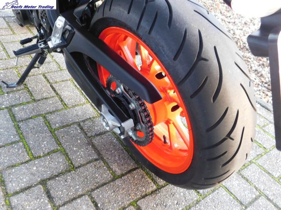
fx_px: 244
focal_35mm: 30
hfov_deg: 60.0
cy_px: 105
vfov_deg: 46.8
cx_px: 140
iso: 360
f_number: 3.2
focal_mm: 5.3
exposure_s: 1/30
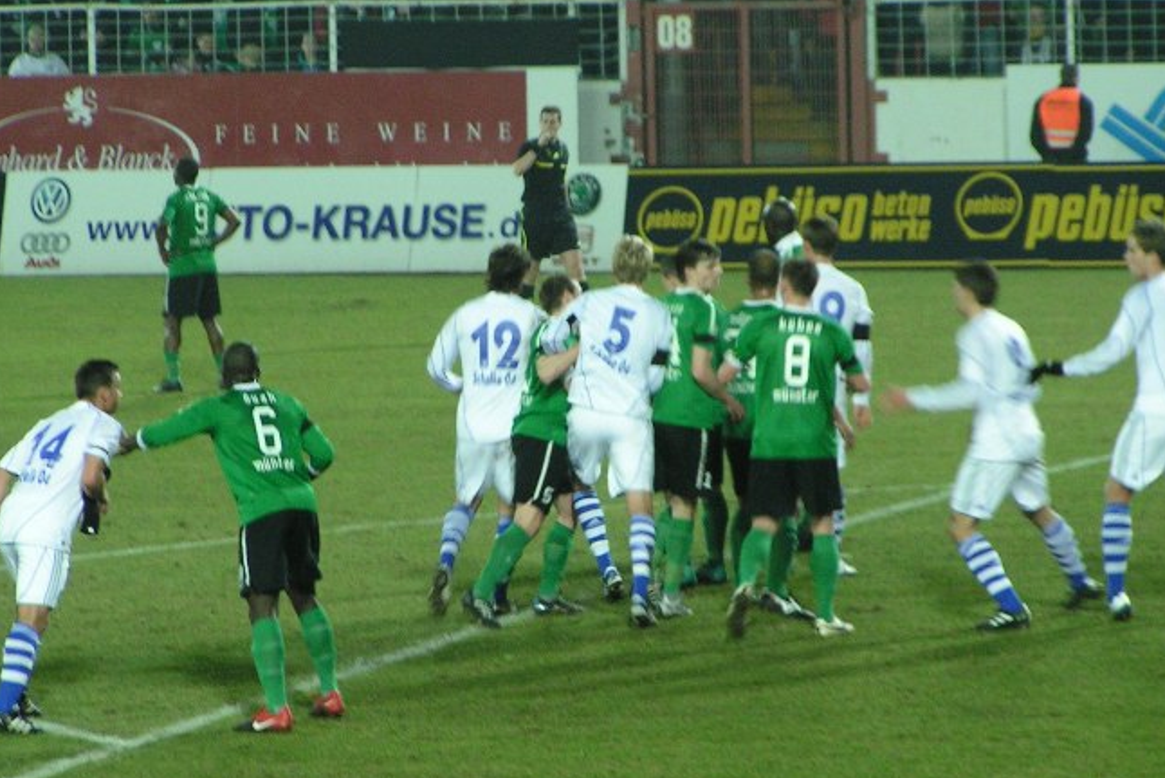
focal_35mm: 304
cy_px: 419
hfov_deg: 6.8
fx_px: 9839
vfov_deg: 4.5
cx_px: 510
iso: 200
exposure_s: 1/40
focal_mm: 36.1
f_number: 3.5
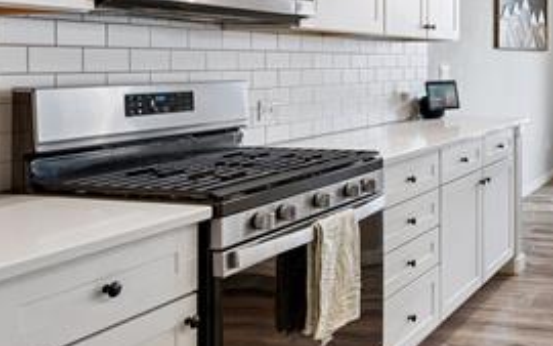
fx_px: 636
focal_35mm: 42
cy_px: 57
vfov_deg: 29.6
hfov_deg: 39.8
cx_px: 584
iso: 800
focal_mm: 17.5
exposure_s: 1/13
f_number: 11
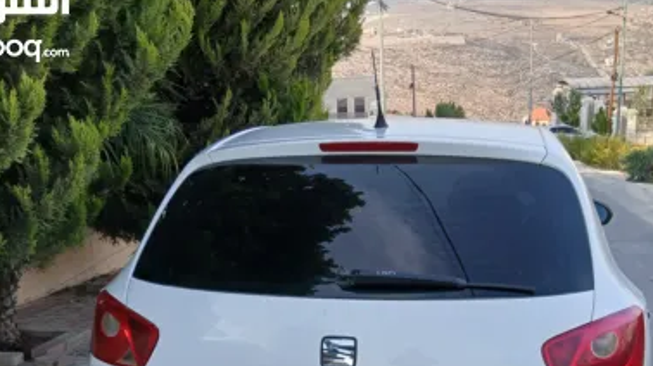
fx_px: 831
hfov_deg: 42.9
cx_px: 328
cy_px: 350
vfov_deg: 24.0
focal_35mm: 48
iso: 20
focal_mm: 3.98
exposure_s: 1/201
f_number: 1.8
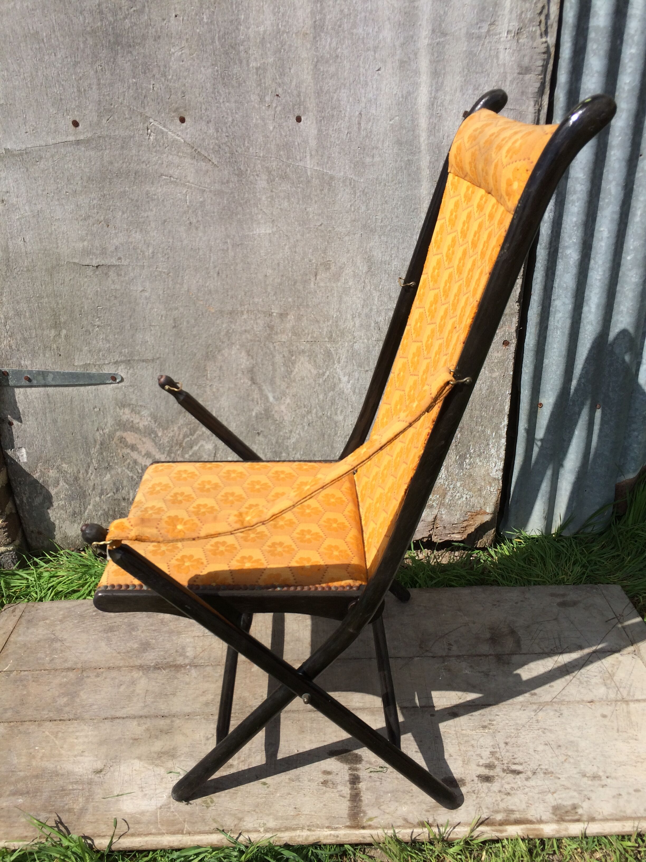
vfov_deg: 61.7
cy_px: 431
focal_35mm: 29
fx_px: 722
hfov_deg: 48.2
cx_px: 323
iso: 32
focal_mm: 4.15
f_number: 2.2
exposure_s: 1/2283
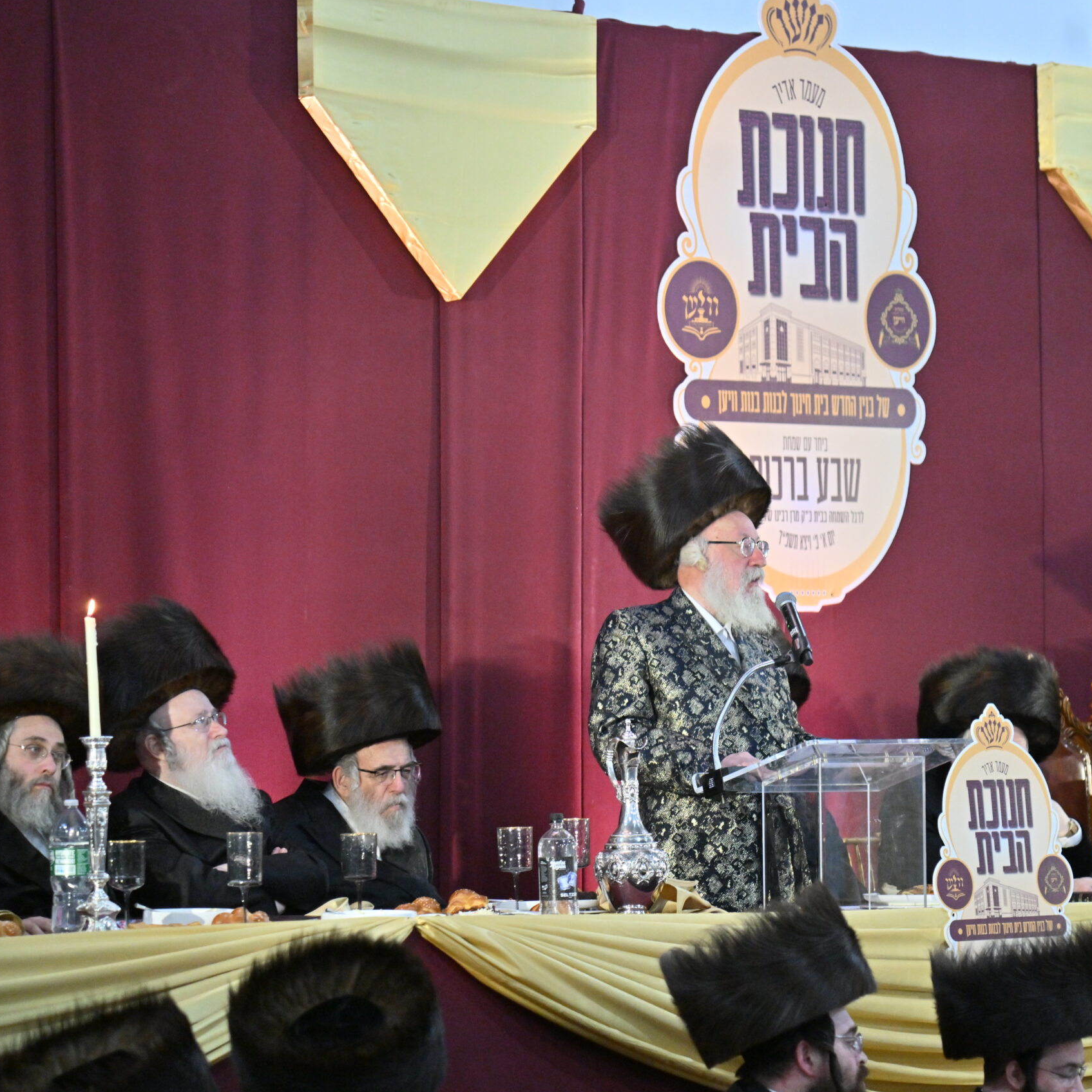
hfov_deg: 11.3
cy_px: 548
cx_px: 787
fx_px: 5496
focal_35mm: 154
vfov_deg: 11.3
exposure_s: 1/160
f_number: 4
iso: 2000
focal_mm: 120
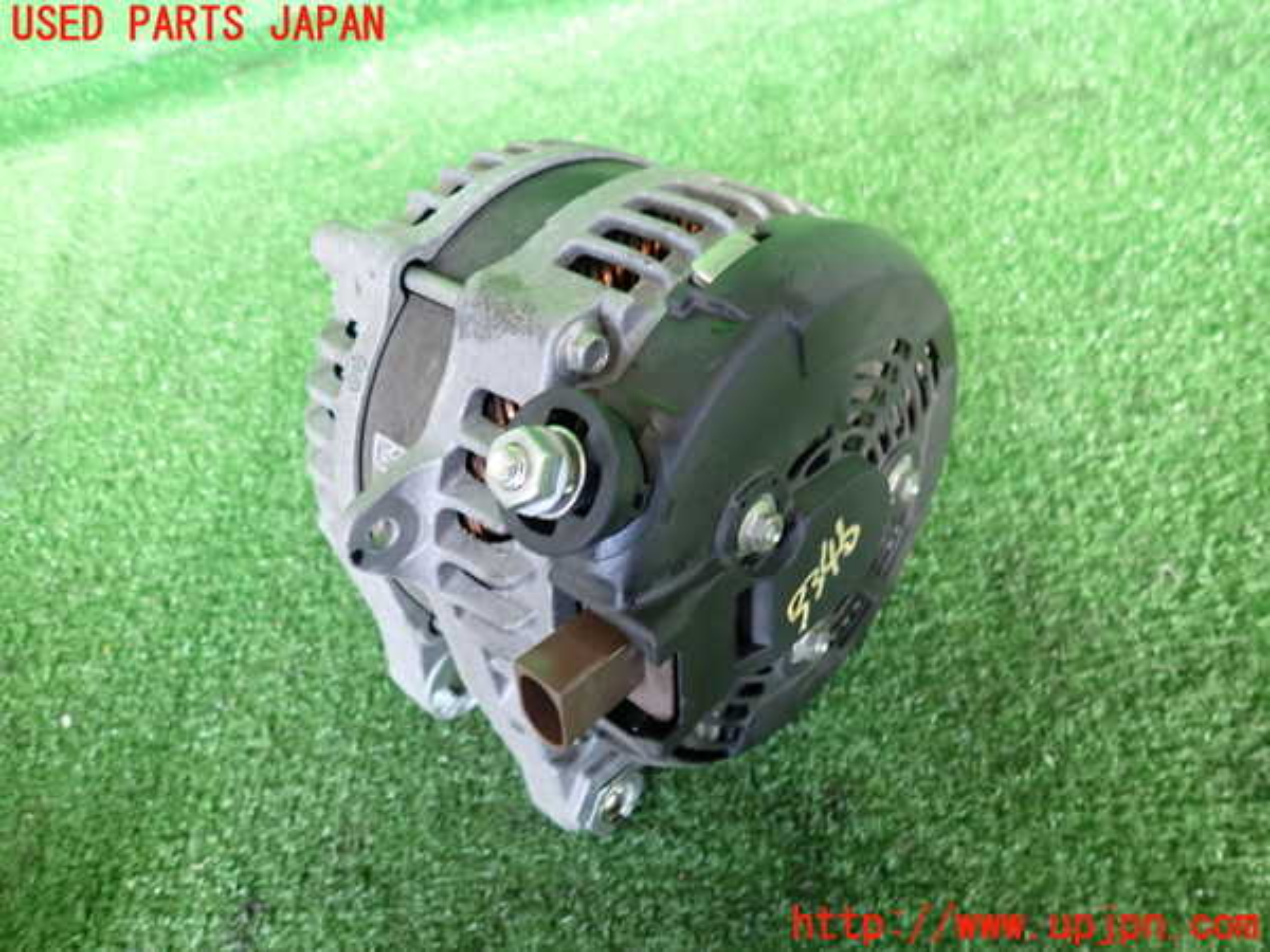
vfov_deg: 54.9
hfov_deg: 69.4
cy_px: 476
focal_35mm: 25
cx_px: 635
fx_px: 917
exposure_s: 1/30
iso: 320
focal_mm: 4.5
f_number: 2
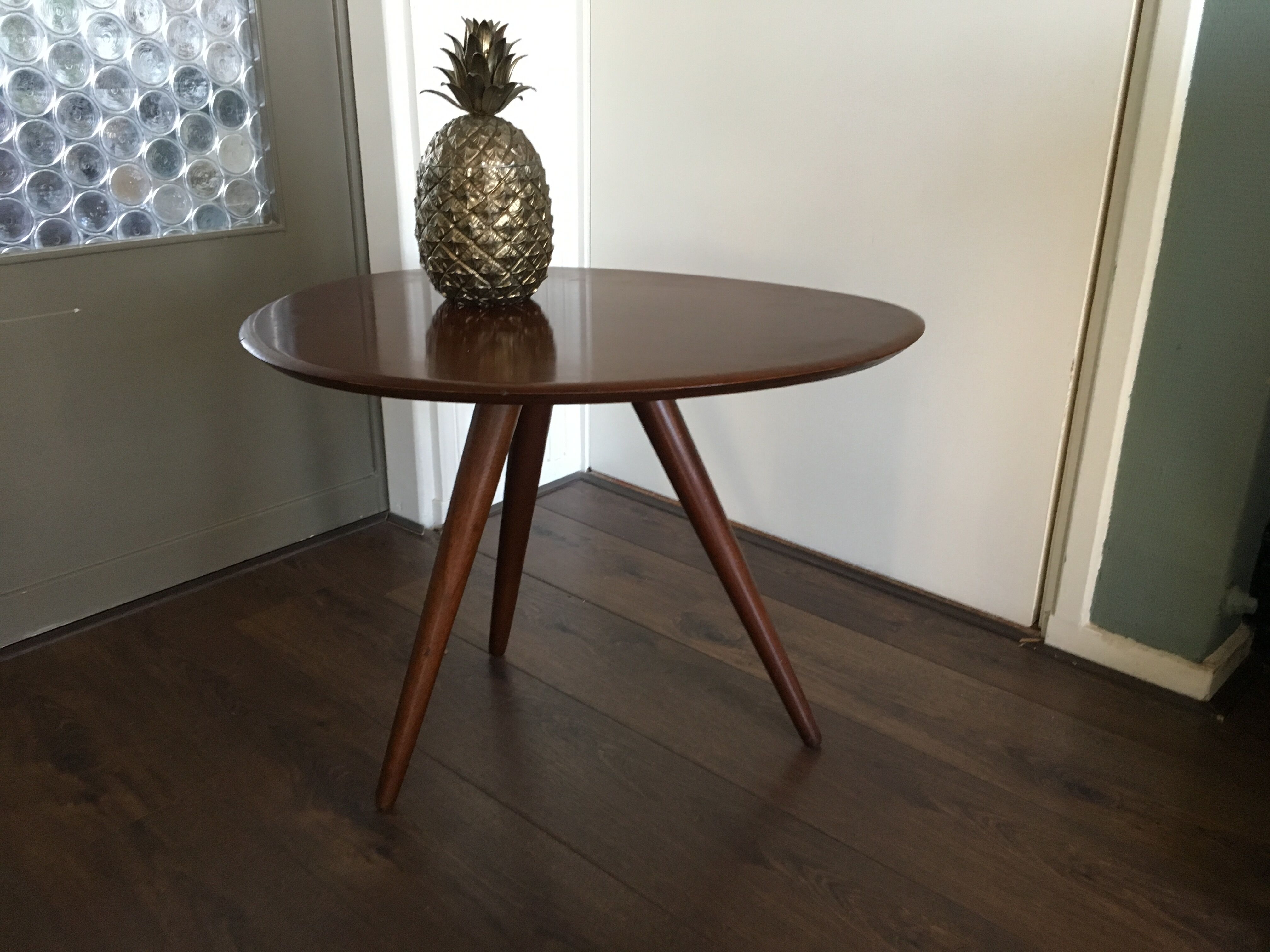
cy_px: 476
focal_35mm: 29
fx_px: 1064
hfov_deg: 61.7
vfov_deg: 48.2
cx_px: 635
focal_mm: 4.15
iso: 200
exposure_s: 1/33
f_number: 2.2
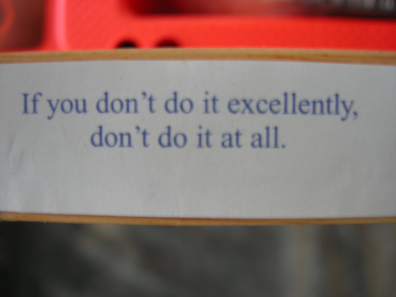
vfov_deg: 37.7
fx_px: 435
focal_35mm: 38
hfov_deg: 49.0
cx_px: 198
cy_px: 148
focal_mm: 7.8
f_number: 2.8
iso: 64
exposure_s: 1/8.1
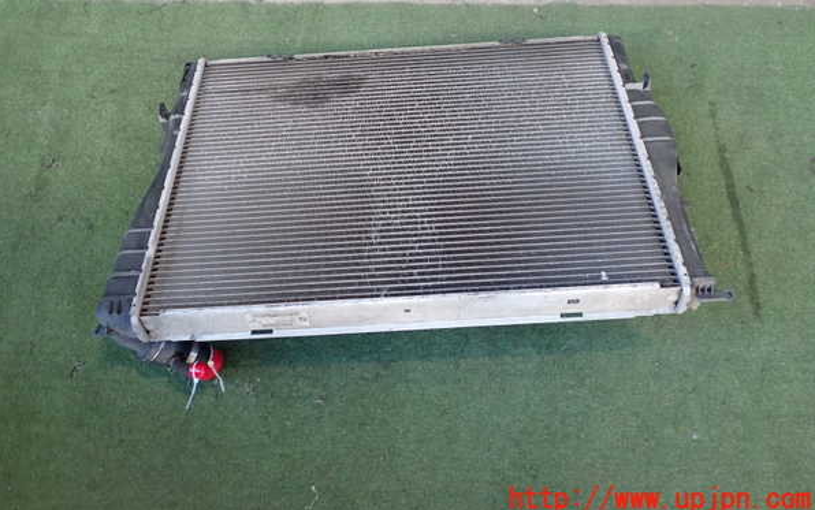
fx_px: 711
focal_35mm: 32
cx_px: 408
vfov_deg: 39.3
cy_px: 209
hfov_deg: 59.6
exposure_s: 1/60
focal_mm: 5.4
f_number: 2.3
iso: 200
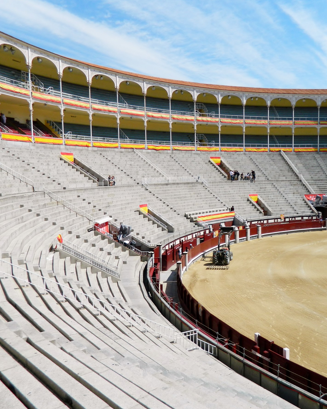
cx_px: 202
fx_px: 399
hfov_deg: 44.2
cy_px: 207
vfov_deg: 54.2
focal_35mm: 33
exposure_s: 1/200
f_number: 8.7
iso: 80
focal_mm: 4.5
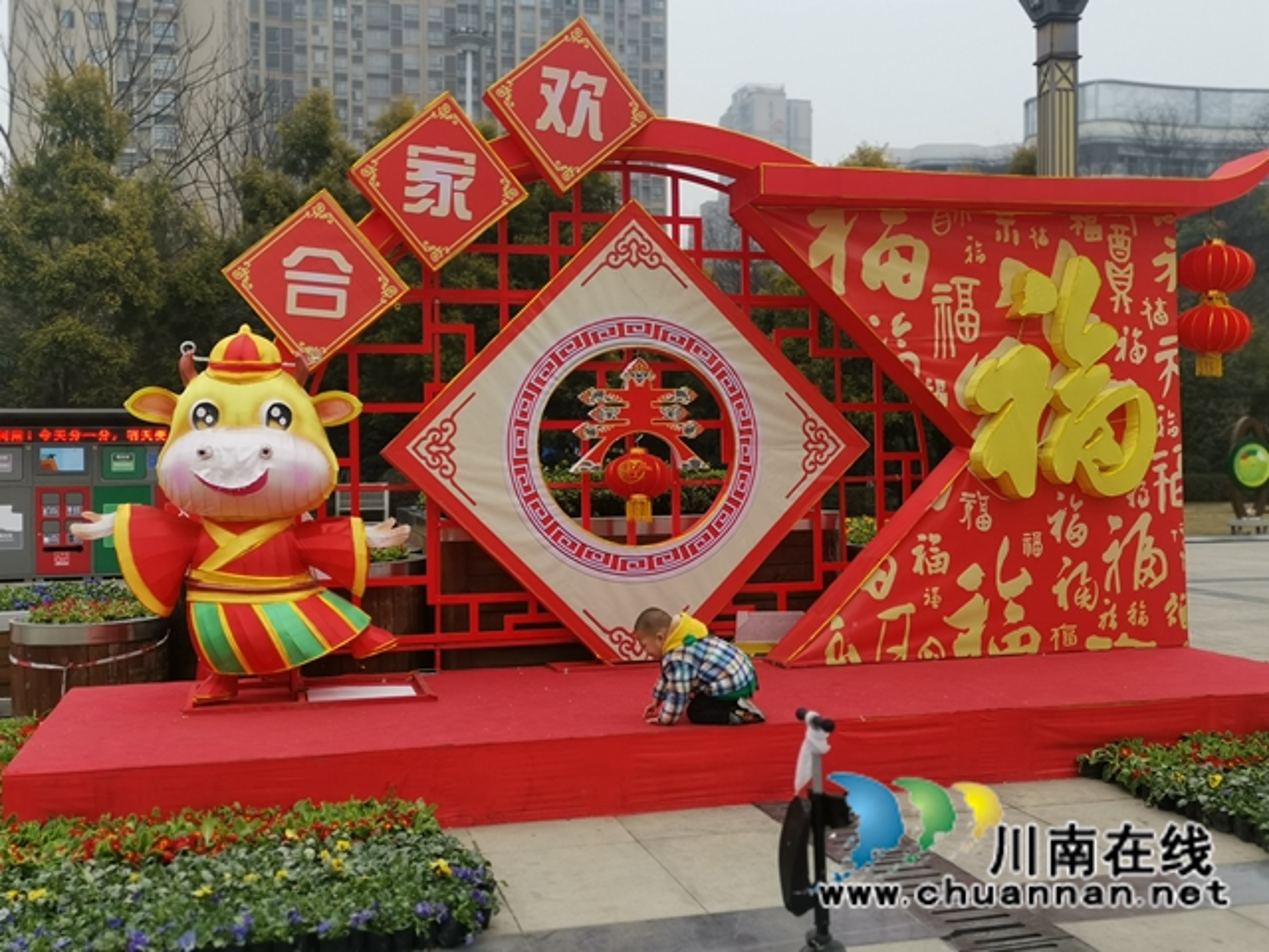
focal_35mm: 38
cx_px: 634
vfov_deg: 37.7
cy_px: 476
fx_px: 1393
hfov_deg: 49.0
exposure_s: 1/327
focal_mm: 4.75
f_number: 4
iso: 50
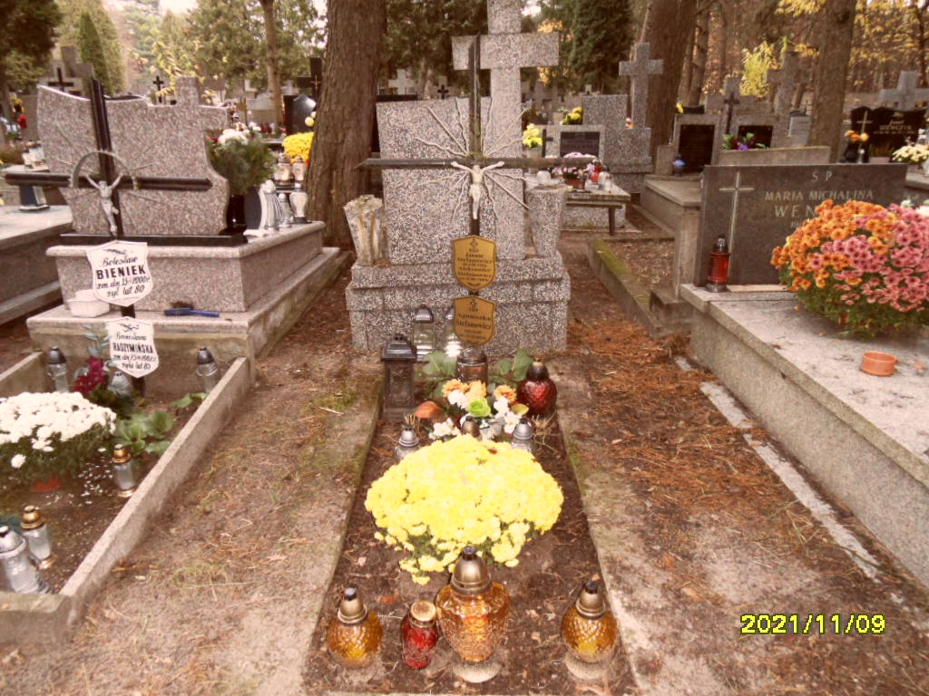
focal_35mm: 24
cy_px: 348
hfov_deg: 71.6
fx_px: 644
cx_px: 464
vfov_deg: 56.8
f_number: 3.2
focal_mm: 3.9
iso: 320
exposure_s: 1/30
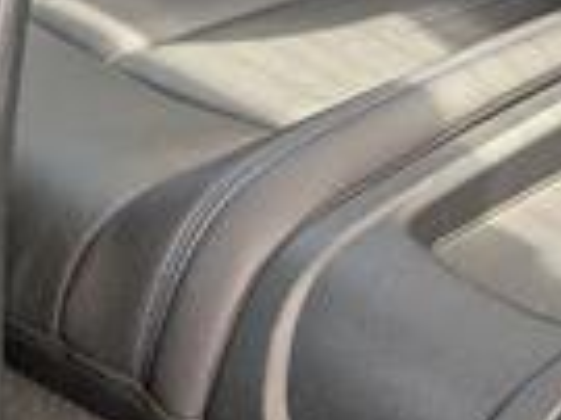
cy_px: -487
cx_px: 1164
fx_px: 1846
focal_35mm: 114
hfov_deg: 14.1
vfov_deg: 11.4
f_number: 1.68
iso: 244
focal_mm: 6.9
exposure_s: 1/323
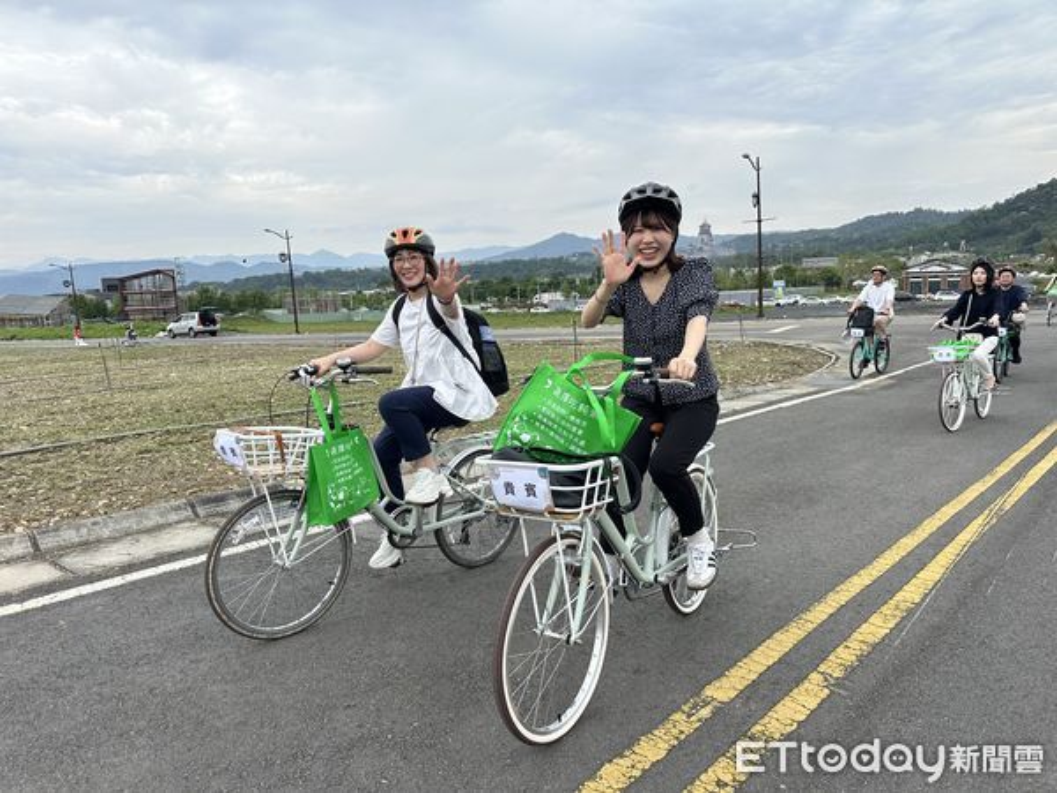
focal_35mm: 24
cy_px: 396
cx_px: 528
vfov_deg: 56.8
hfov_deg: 71.6
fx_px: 733
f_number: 1.78
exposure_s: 1/2110
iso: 80
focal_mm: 6.86
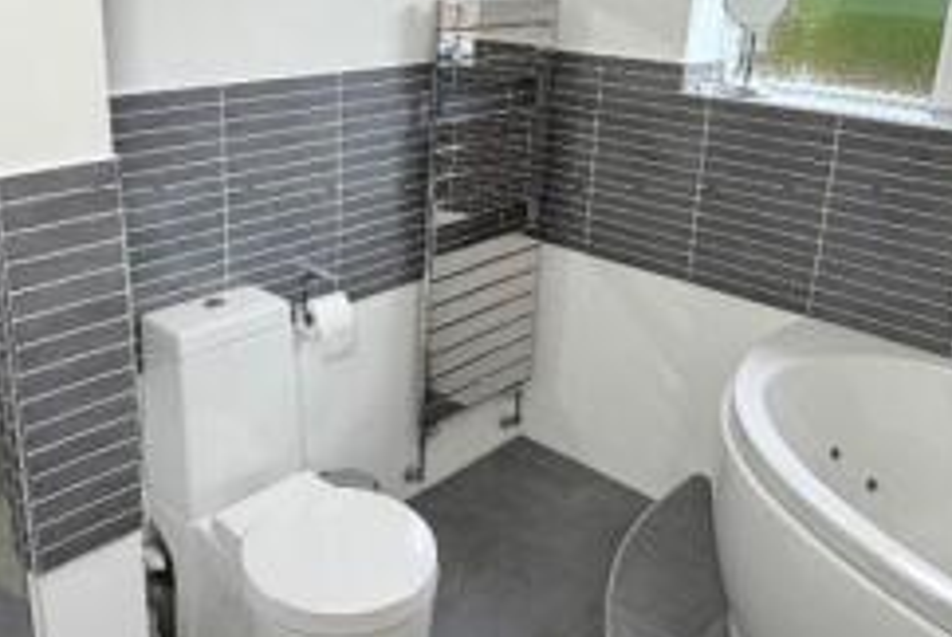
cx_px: 387
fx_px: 927
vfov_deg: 37.6
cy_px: 226
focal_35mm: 35
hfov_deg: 54.0
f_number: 2.2
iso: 100
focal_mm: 2.22
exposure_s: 1/96
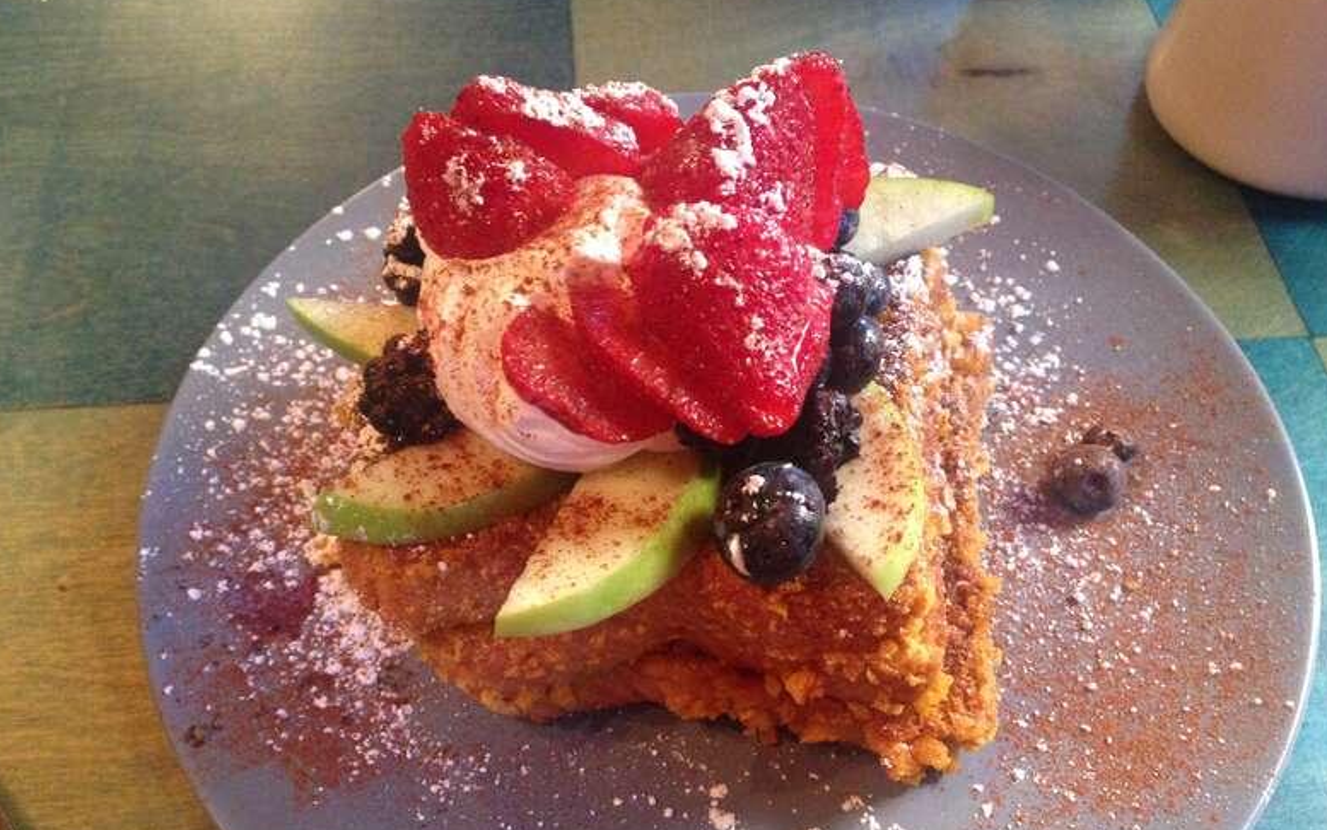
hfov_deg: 54.0
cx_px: 668
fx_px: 1302
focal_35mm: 36
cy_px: 461
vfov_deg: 35.3
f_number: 2.4
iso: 400
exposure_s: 1/17
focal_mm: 4.12
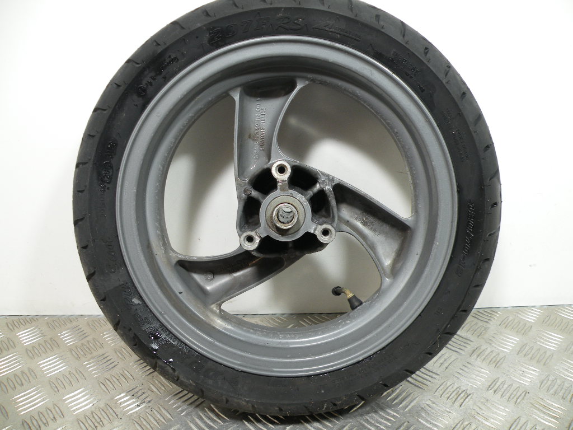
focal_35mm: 27
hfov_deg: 65.3
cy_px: 215
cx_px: 286
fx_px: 447
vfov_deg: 51.4
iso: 95
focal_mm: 4.7
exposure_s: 1/59.8
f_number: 2.8
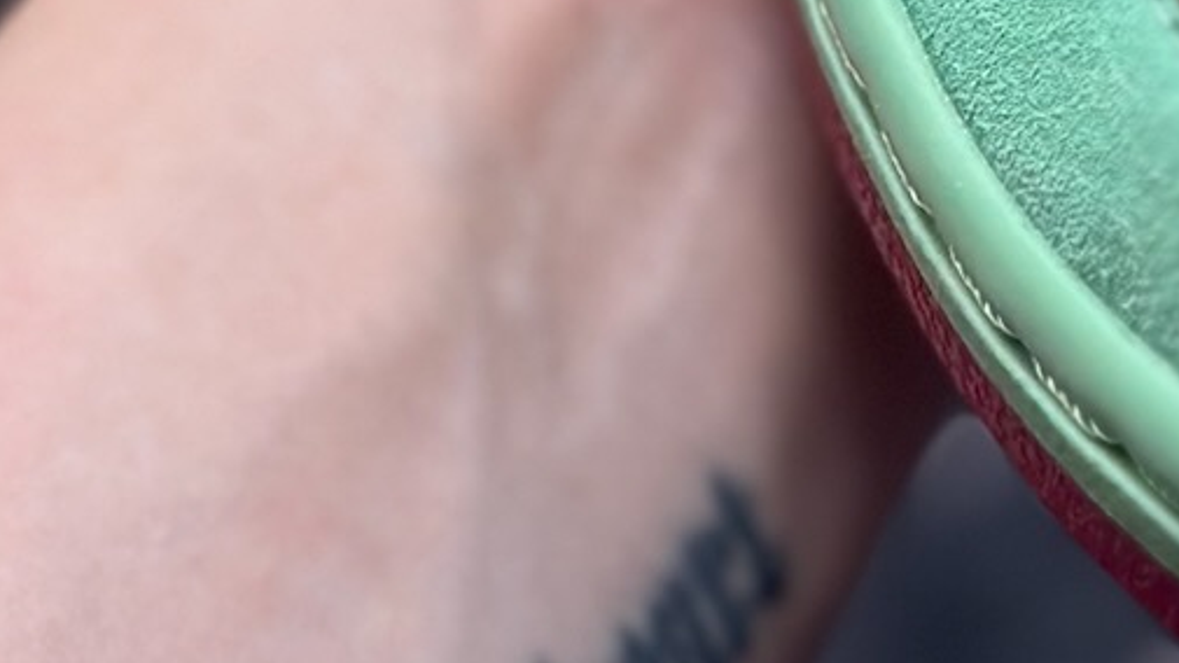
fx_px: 6627
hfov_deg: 9.9
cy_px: -1128
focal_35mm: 212
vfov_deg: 5.5
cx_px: 1597
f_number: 1.78
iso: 80
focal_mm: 6.86
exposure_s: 1/751
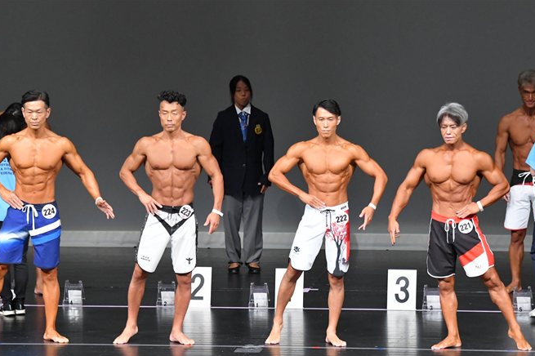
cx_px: 272
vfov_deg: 4.8
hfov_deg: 7.3
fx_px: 4218
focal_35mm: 284
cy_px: 210
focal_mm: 160
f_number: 5.6
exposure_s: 1/400
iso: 5000
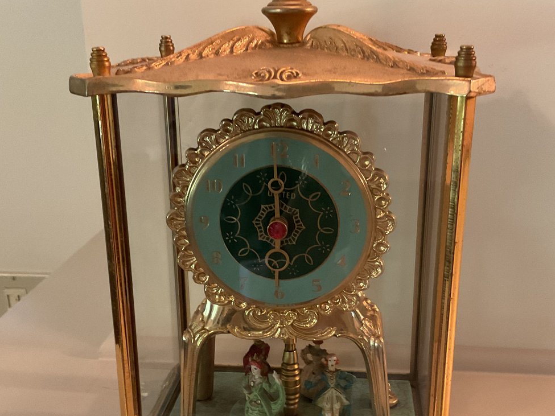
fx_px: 721
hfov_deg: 42.1
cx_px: 284
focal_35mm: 45
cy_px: 249
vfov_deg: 32.1
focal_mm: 3
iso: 250
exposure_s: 1/60
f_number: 1.8
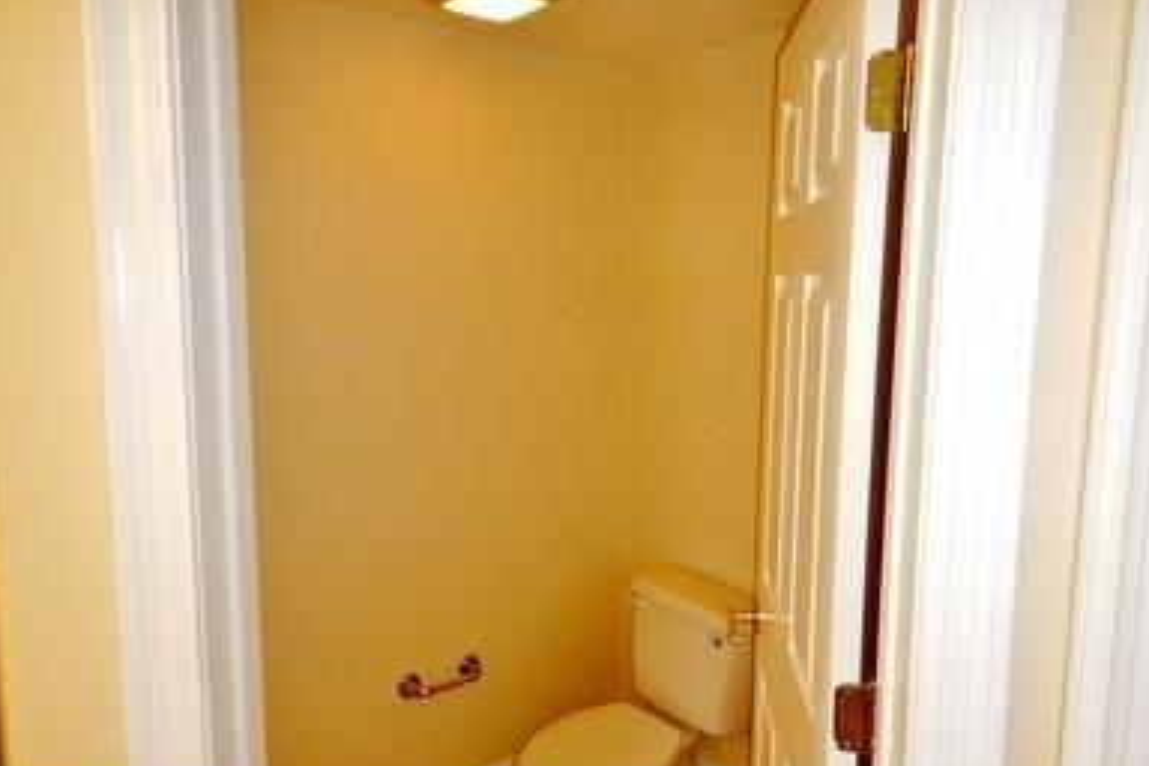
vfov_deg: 49.6
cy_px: 389
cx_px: 583
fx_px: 830
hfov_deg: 69.4
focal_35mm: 26
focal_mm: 4.3
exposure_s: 1/30
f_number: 2.8
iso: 200
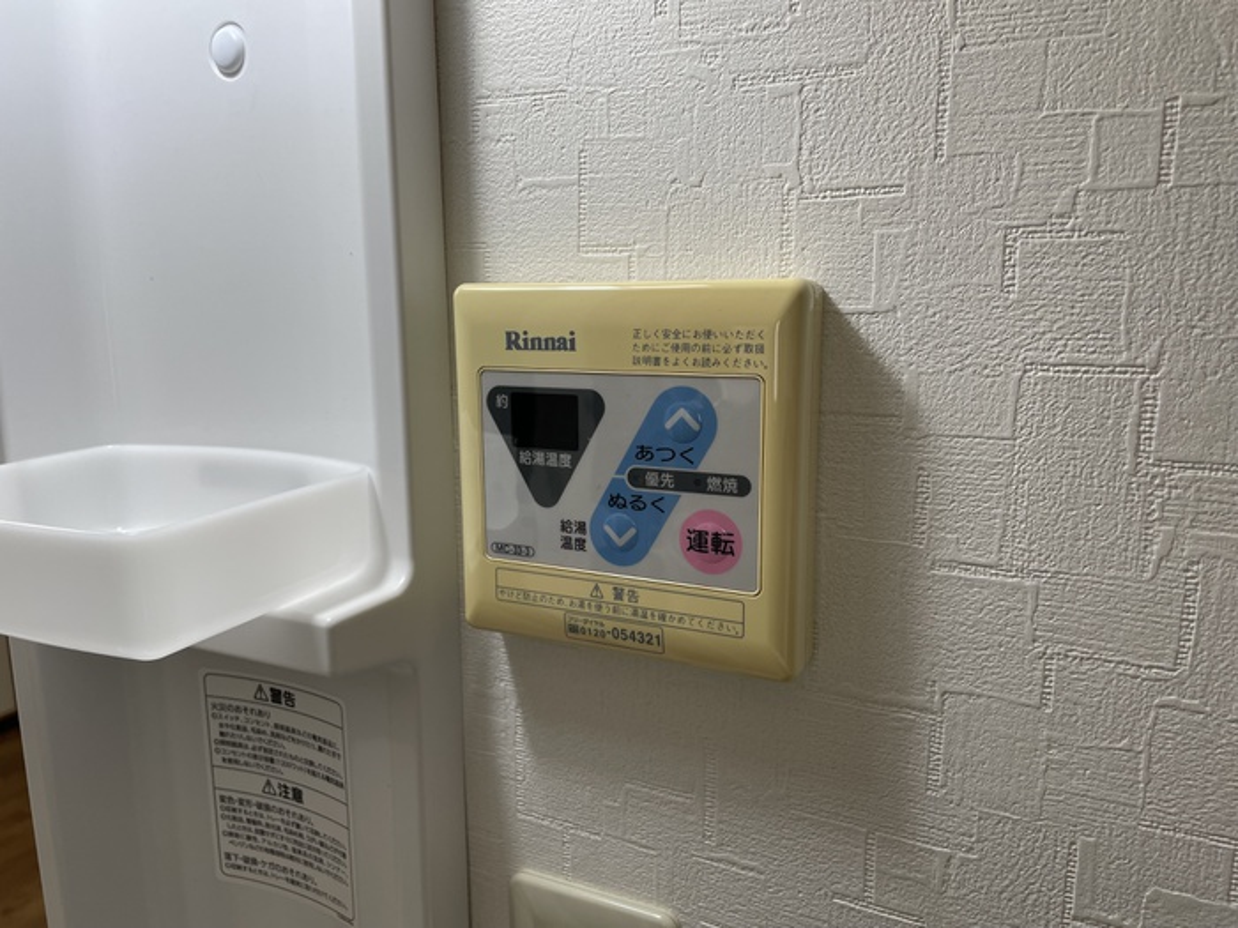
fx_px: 930
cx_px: 619
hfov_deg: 67.3
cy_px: 464
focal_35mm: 26
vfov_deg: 53.1
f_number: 1.6
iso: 40
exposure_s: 1/120
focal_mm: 4.2
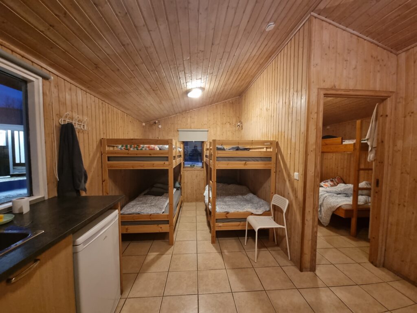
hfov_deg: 106.2
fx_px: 157
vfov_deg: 89.9
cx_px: 208
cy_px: 156
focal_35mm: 13
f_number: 2.2
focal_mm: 2.2
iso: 800
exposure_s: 1/25
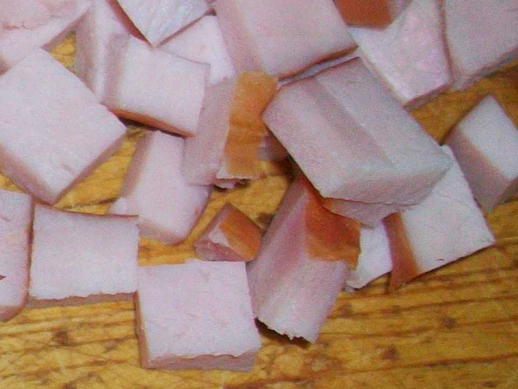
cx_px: -324
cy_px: 95
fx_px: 1826
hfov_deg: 14.7
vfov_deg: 12.1
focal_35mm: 122
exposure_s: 1/60
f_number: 2.8
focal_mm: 5.7
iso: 120
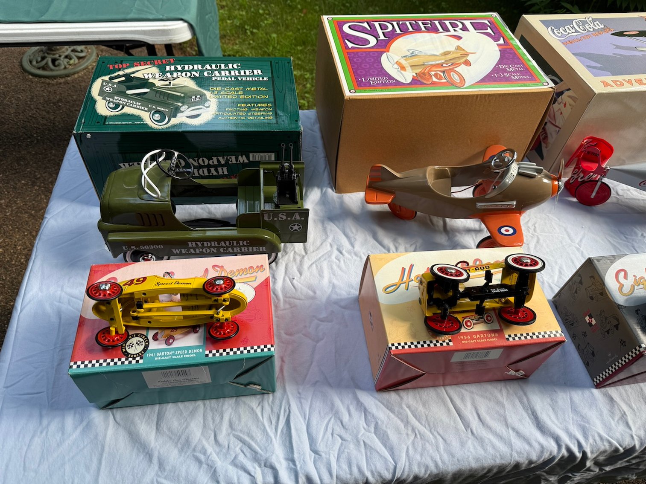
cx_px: 323
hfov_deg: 71.6
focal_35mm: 24
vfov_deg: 56.8
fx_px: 448
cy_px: 242
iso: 80
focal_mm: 6.76
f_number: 1.78
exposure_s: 1/356
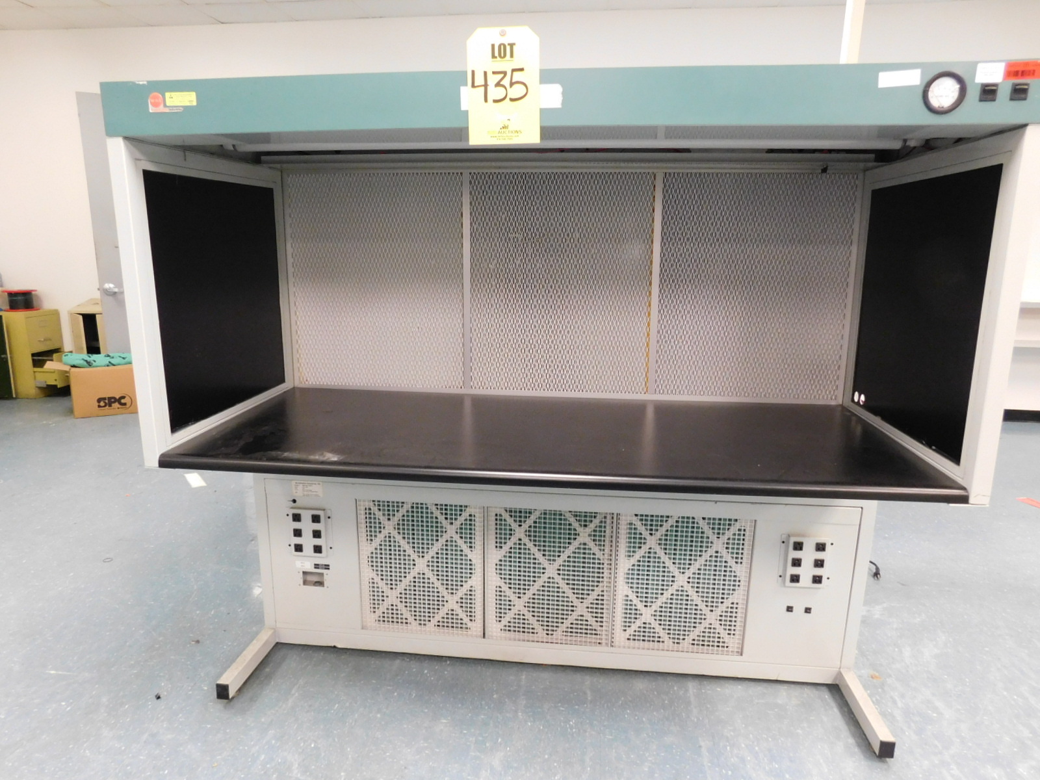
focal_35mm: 23
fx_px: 691
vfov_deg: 58.9
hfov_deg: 73.9
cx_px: 520
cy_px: 390
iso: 400
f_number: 3
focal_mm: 4
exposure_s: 1/30
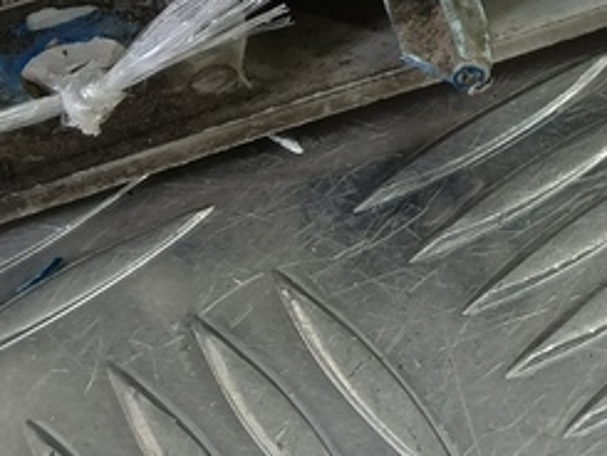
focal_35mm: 96
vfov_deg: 14.4
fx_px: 1684
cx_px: 773
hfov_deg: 19.0
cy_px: -233
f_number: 1.6
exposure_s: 1/50
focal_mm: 4.11
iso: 99
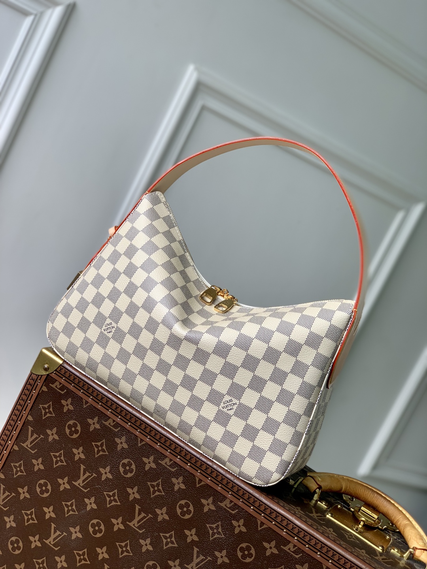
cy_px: 284
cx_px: 214
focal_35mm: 52
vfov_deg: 36.8
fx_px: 855
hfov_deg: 28.0
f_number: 2.4
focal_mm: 6
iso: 16
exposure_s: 1/197
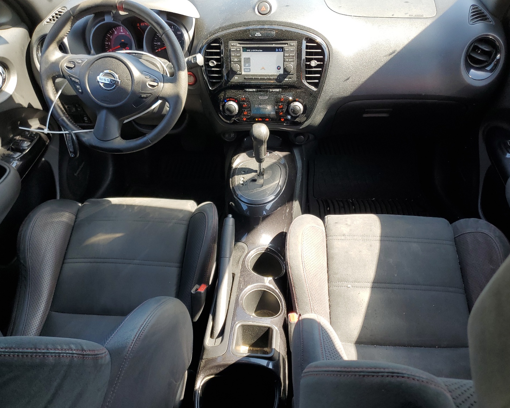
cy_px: 197
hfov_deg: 62.2
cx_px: 255
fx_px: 423
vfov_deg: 51.5
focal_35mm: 28
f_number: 1.5
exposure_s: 1/213
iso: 50
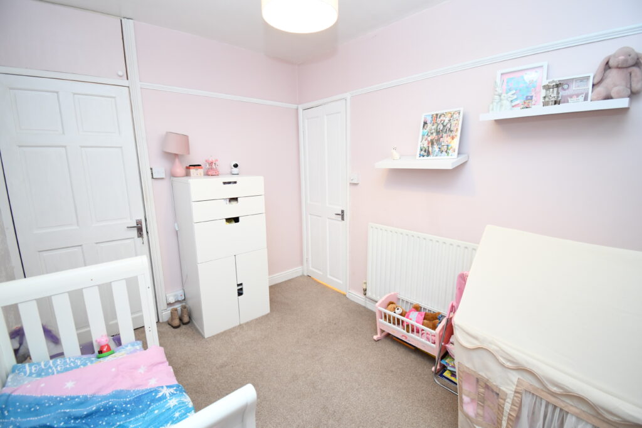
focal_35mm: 15
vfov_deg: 77.3
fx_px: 267
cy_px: 214
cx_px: 321
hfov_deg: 100.4
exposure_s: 1/13
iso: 560
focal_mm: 10
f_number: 4.5
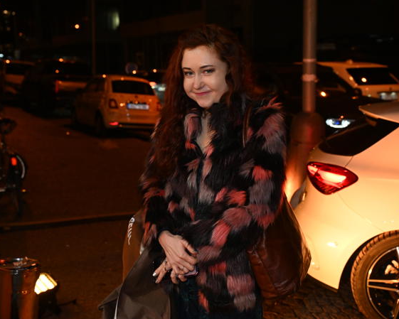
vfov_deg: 33.4
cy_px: 157
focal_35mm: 45
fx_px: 531
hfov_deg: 41.1
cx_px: 196
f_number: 4.5
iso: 3200
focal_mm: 39
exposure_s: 1/160
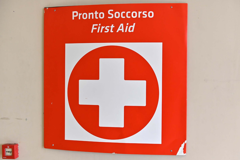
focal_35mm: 42
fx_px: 280
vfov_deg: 31.9
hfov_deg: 46.4
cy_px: 80
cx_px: 120
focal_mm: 42
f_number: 3.5
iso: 1000
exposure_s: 1/320
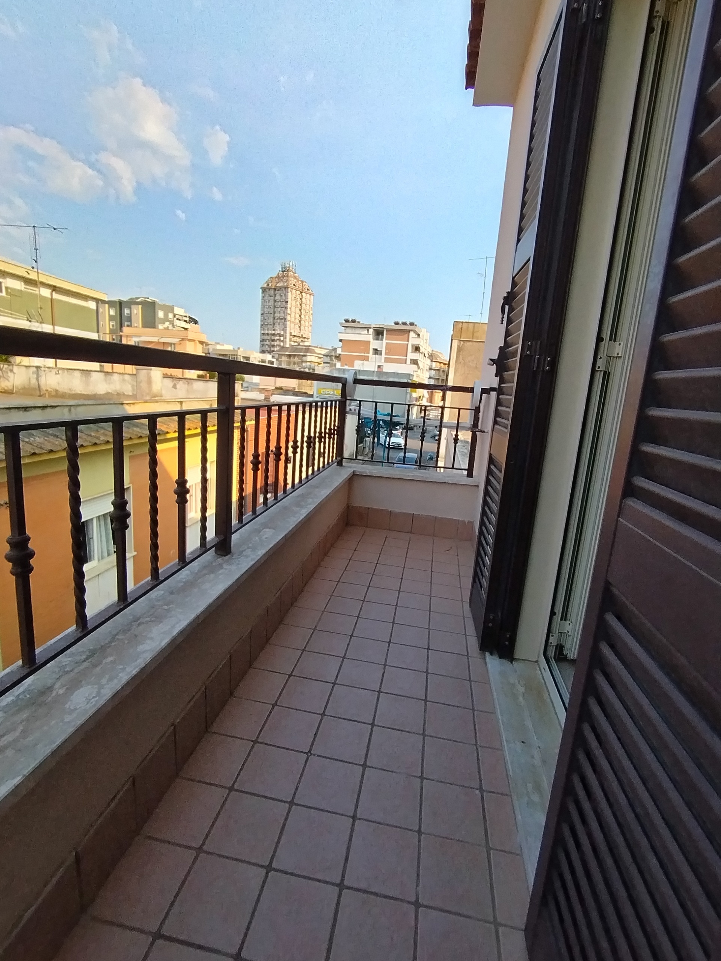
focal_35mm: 17
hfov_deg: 74.7
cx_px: 360
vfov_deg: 91.0
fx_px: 472
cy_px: 480
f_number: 2.2
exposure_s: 1/690
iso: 100
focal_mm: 1.42
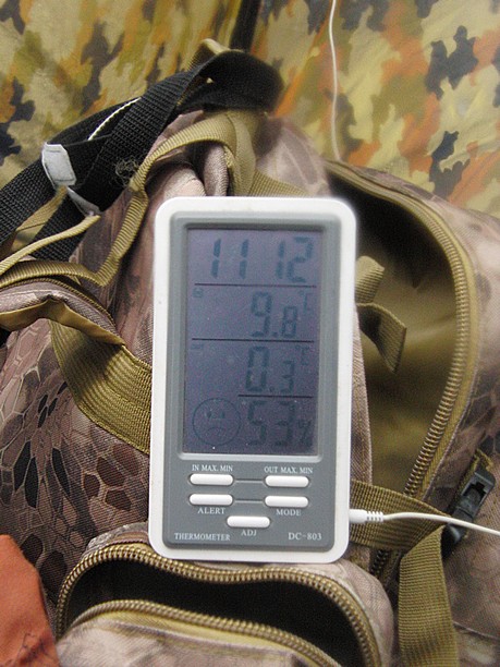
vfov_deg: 33.8
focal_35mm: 57
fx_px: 1098
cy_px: 334
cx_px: 250
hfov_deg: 25.7
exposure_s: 1/125
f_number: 3.4
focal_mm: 10.1
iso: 400
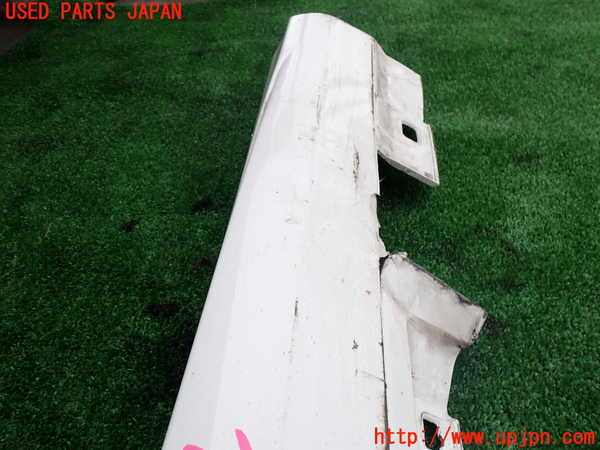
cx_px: 300
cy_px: 225
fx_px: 520
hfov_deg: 60.0
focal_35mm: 30
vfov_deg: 46.8
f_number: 3.2
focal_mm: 5.4
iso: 100
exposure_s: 1/250
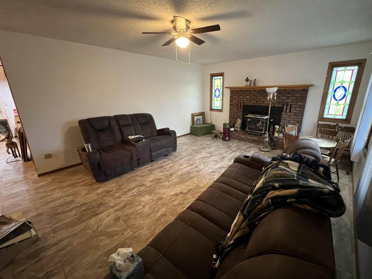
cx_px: 198
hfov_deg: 101.9
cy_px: 137
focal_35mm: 14
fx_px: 150
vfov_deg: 85.6
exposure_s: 1/40
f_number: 1.8
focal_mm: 1.57
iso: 800
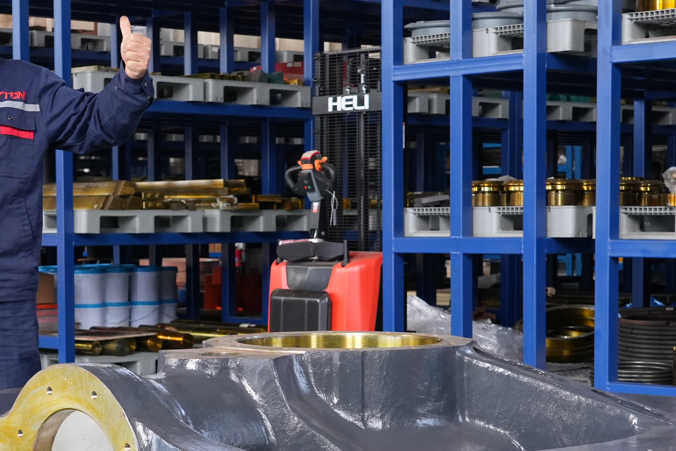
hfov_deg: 23.0
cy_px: 318
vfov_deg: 15.5
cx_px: 229
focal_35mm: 88
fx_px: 1652
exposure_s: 1/100
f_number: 6.3
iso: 2000
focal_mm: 38
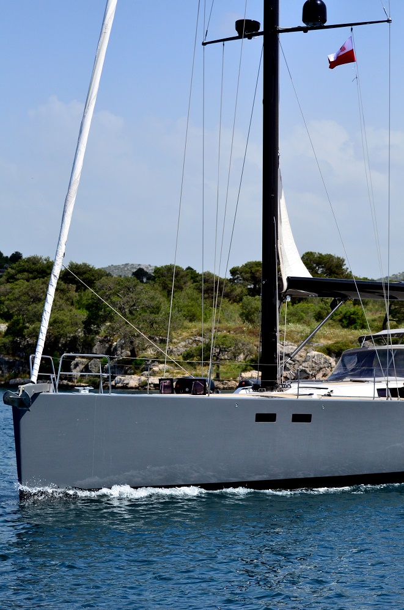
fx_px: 1777
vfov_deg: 19.5
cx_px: 202
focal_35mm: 105
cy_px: 305
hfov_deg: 13.0
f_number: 4.5
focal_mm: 70
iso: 800
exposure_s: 1/8000
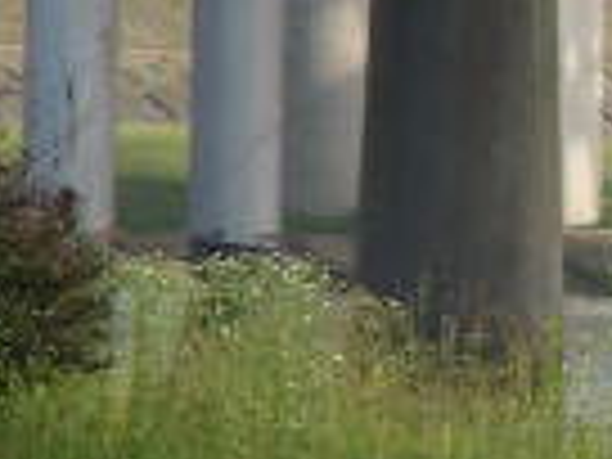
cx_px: 1138
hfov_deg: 2.1
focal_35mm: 925
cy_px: 351
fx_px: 16354
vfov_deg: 1.6
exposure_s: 1/186
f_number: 3.5
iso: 50
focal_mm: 32.7
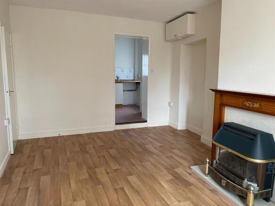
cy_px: 103
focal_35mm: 26
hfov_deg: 67.3
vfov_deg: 53.0
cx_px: 138
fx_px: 207
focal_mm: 4.2
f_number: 1.6
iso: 125
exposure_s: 1/70
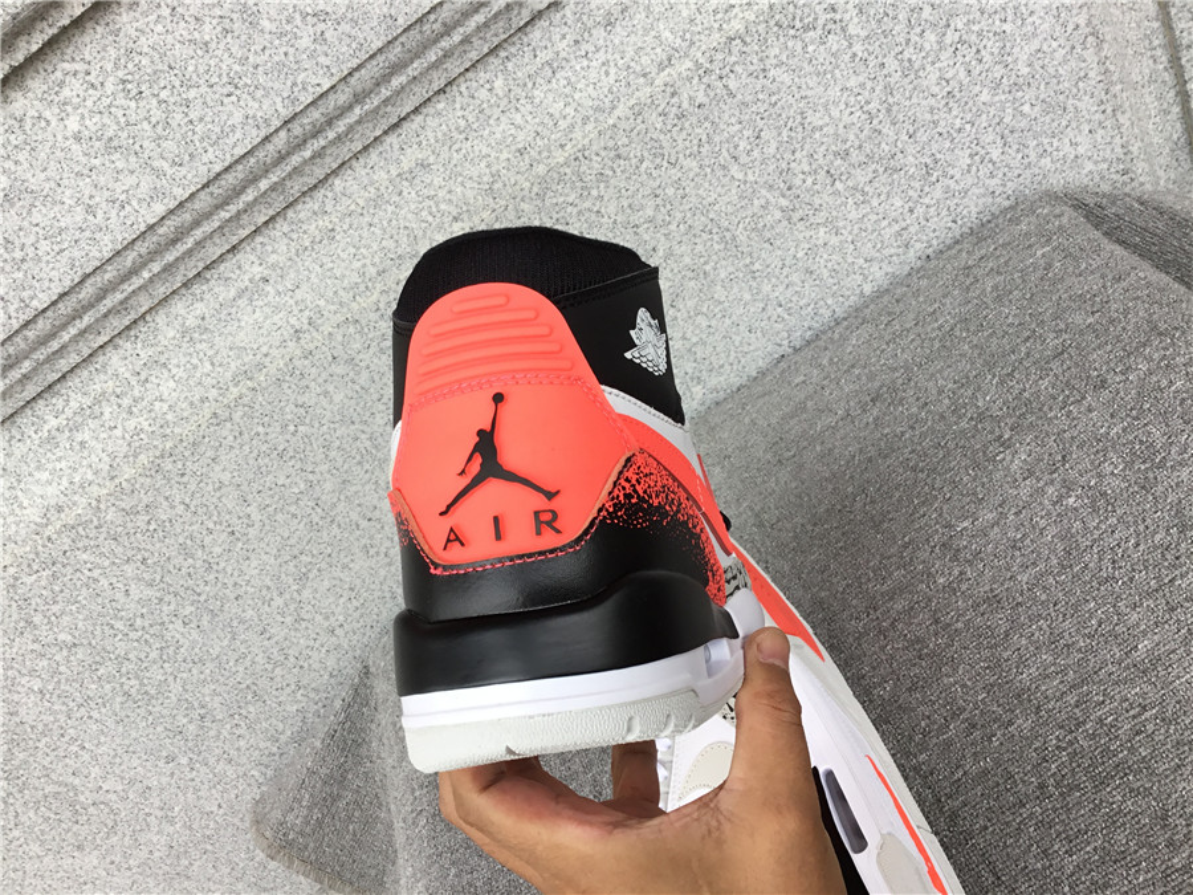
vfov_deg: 45.4
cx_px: 596
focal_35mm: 31
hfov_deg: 58.4
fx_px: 1068
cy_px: 448
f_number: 2.4
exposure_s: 1/100
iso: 25
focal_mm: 3.3
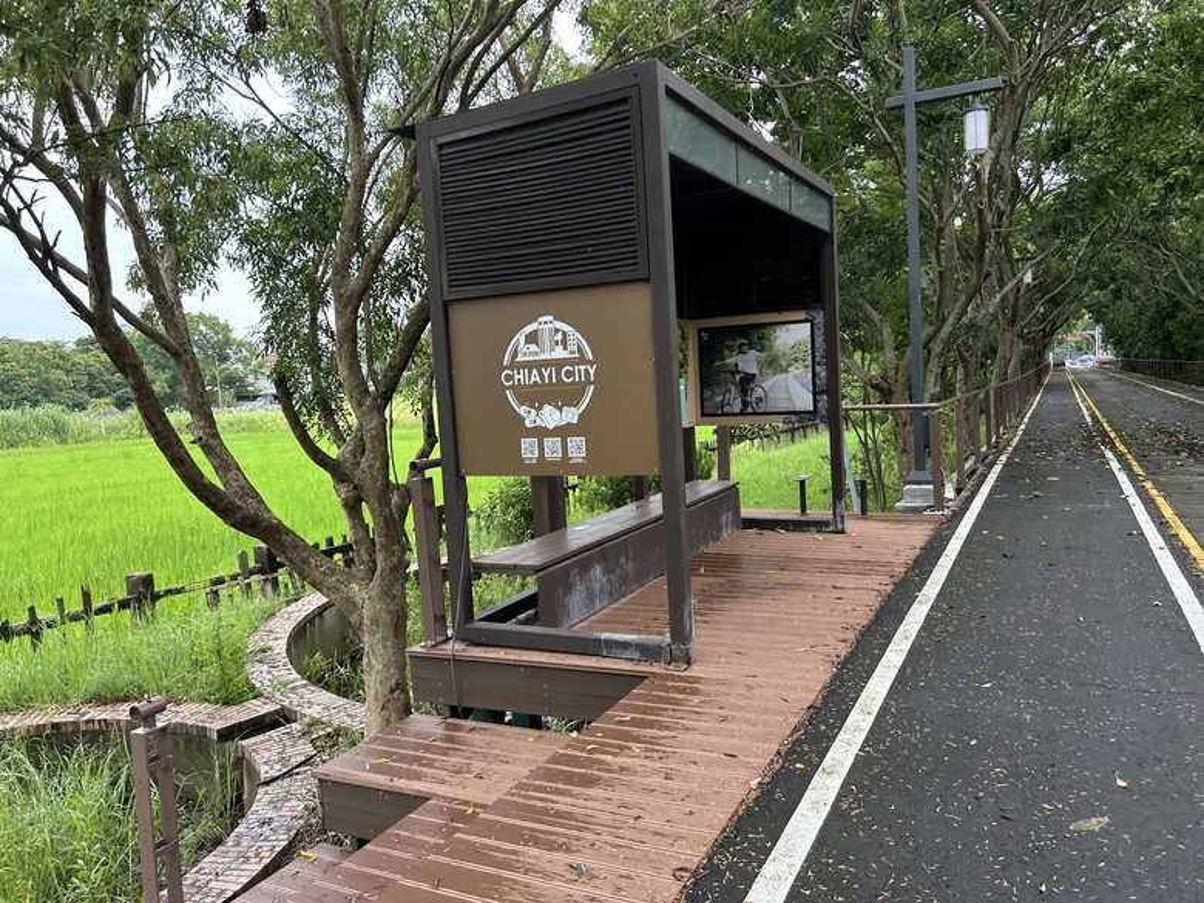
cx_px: 602
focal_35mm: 26
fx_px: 904
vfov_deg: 53.1
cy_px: 452
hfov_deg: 67.3
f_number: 1.5
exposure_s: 1/714
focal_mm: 5.7
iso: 50
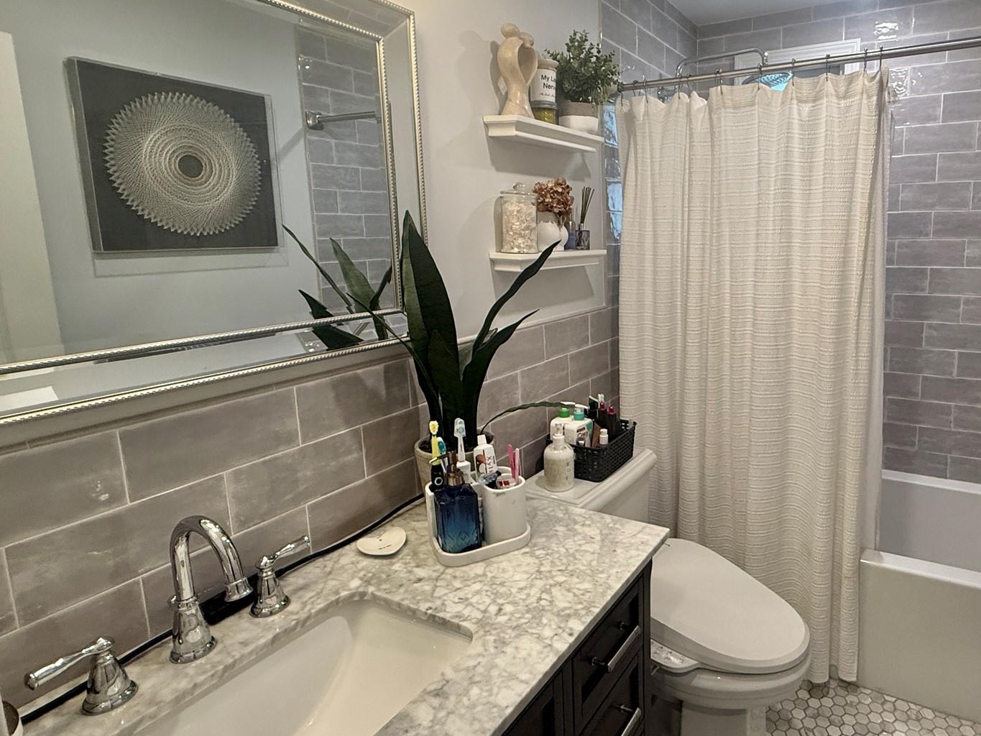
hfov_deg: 76.6
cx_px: 650
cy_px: 330
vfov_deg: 63.3
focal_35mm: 21
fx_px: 595
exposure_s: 1/120
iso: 250
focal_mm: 2.22
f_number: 2.2
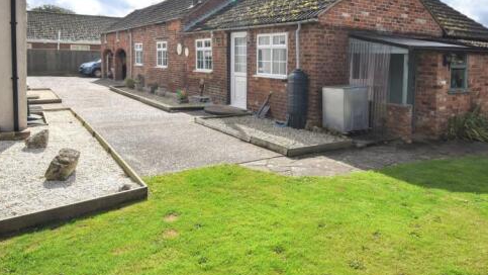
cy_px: 73
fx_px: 359
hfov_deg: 68.4
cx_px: 261
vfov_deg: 40.9
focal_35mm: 28
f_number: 10
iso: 200
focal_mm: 13
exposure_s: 1/400
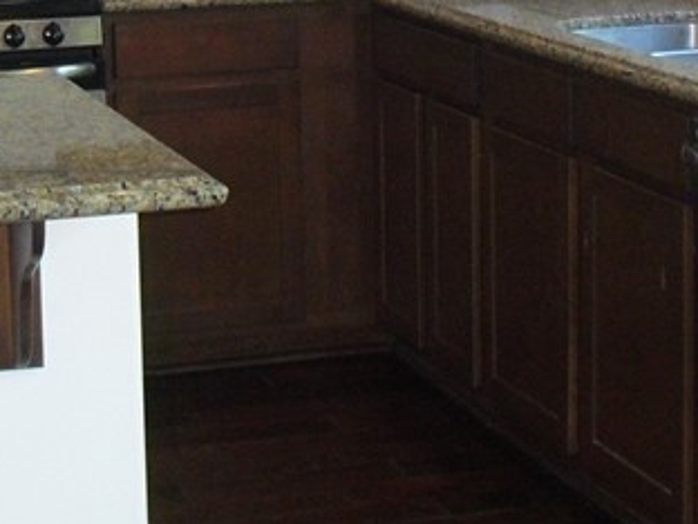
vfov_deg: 12.3
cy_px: -112
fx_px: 2379
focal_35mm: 118
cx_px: 199
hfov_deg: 16.6
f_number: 3.1
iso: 400
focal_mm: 6.3
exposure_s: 1/60
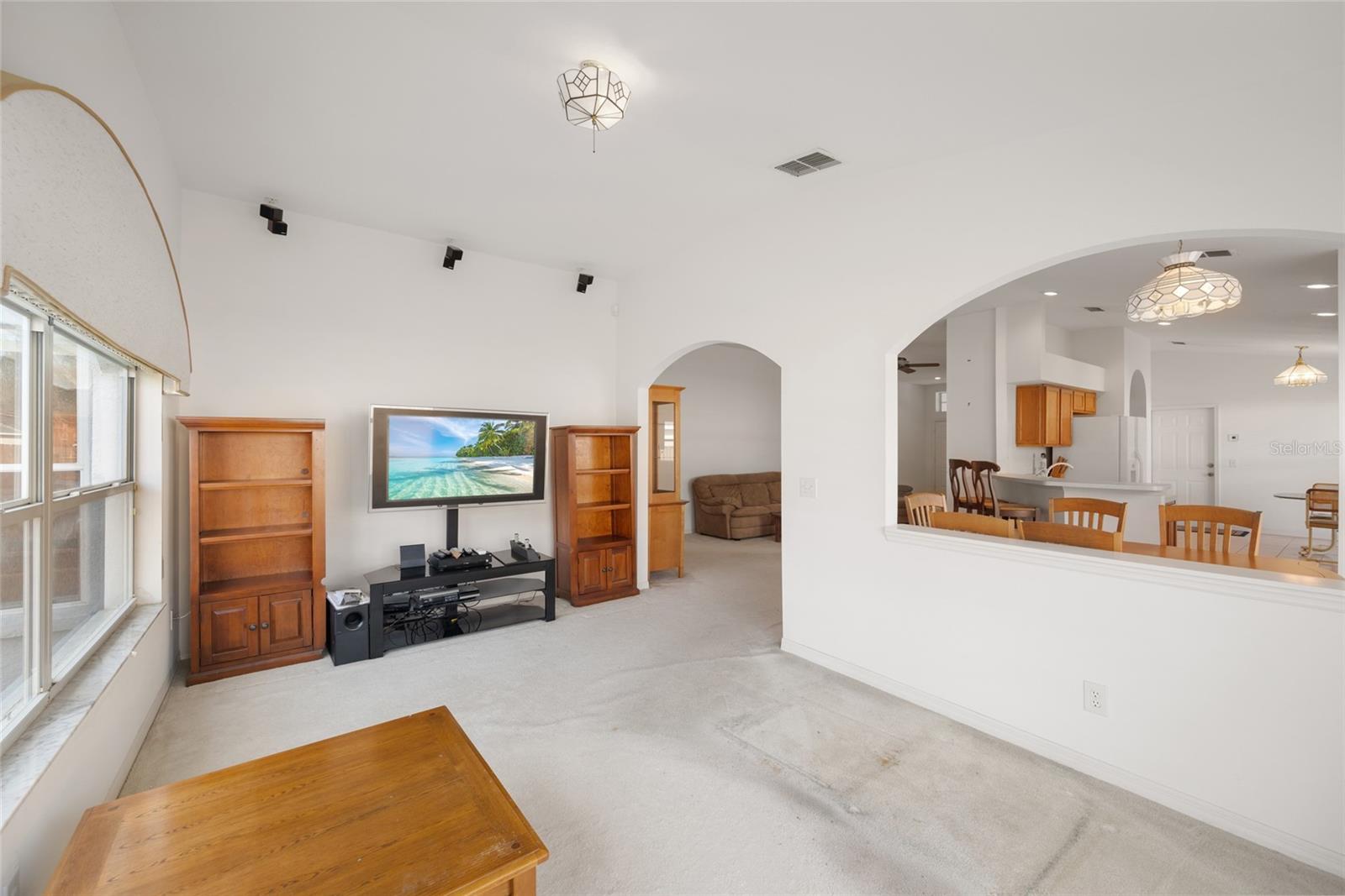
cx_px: 672
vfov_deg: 81.2
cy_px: 448
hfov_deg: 104.2
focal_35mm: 14
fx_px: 523
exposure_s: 1/10
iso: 250
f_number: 6.3
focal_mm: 14
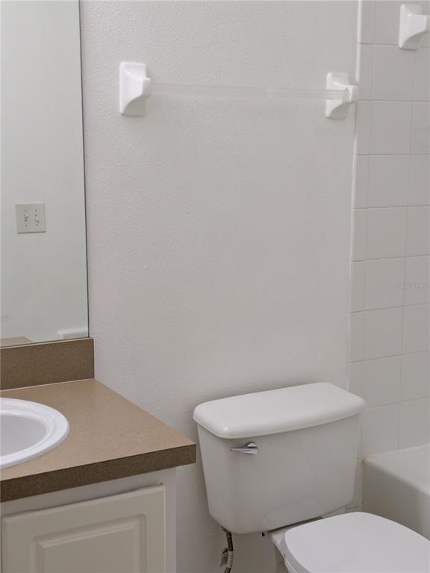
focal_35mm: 51
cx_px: 215
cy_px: 286
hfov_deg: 28.6
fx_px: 845
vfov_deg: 37.5
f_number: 1.89
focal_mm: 5.43
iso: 133
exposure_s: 1/120
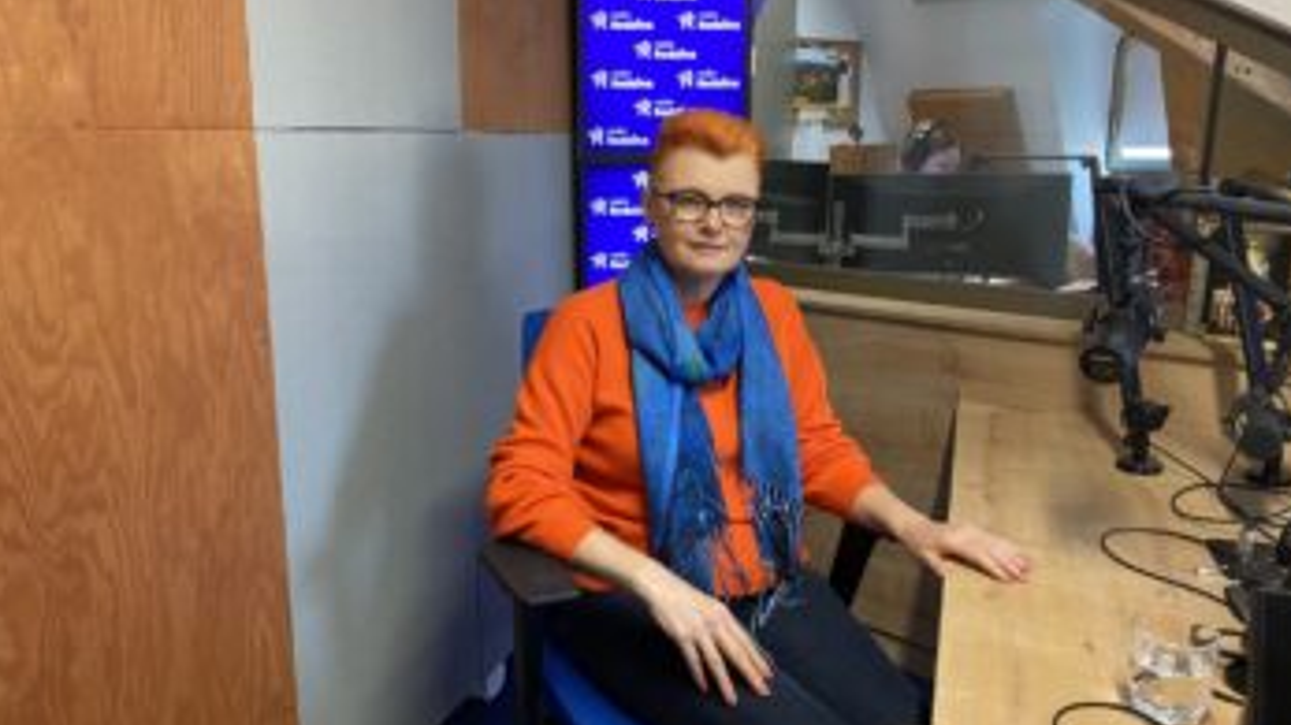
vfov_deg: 40.1
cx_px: 638
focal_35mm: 29
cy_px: 338
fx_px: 993
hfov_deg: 66.1
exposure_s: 1/50
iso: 250
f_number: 1.8
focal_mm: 4.25
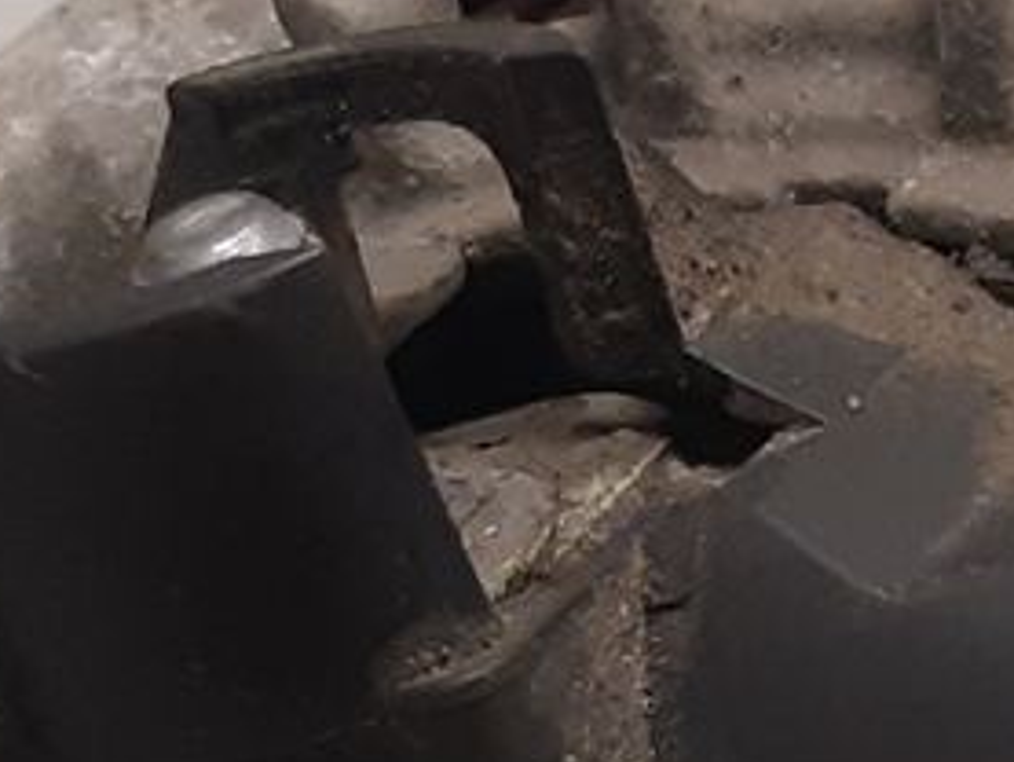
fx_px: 5627
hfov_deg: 10.2
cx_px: 1058
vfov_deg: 7.6
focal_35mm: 192
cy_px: 1224
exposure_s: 1/50
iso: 160
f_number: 1.7
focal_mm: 3.93
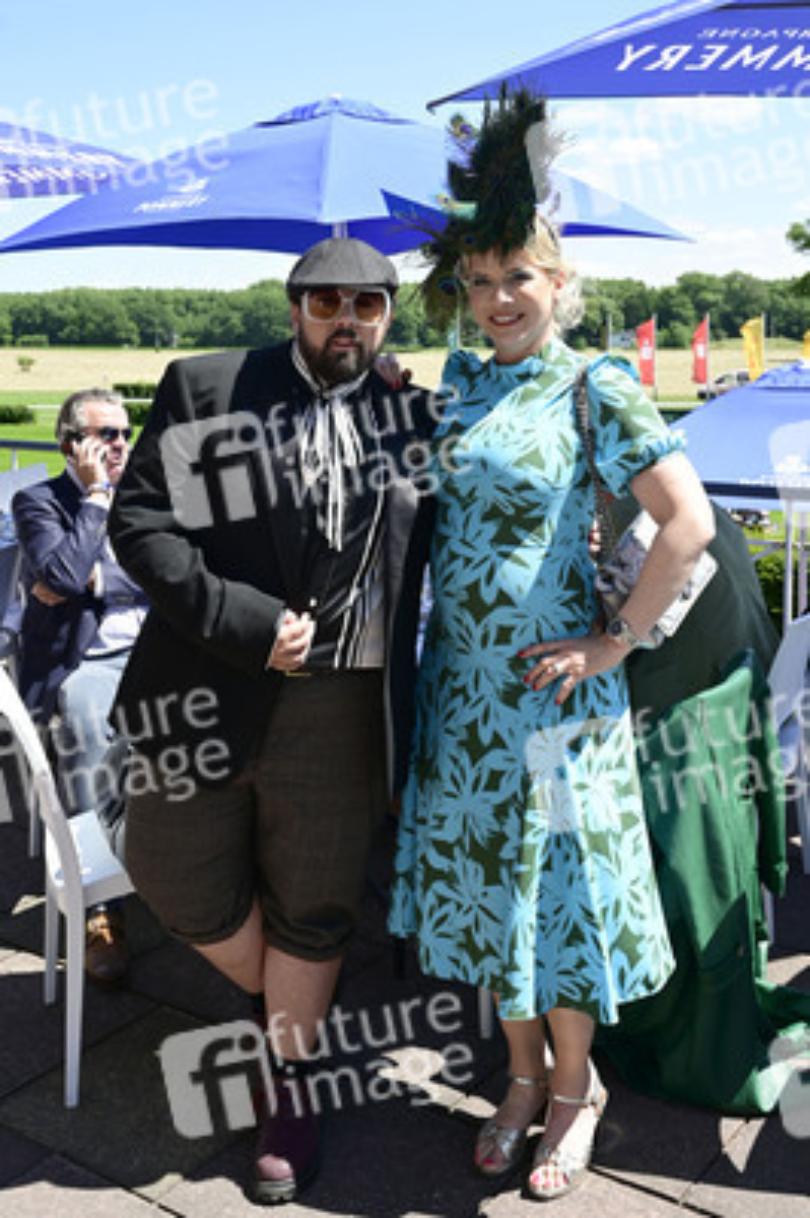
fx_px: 1065
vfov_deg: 59.5
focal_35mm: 32
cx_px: 405
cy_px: 609
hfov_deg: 41.6
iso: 100
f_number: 7.1
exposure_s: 1/200
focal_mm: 31.5
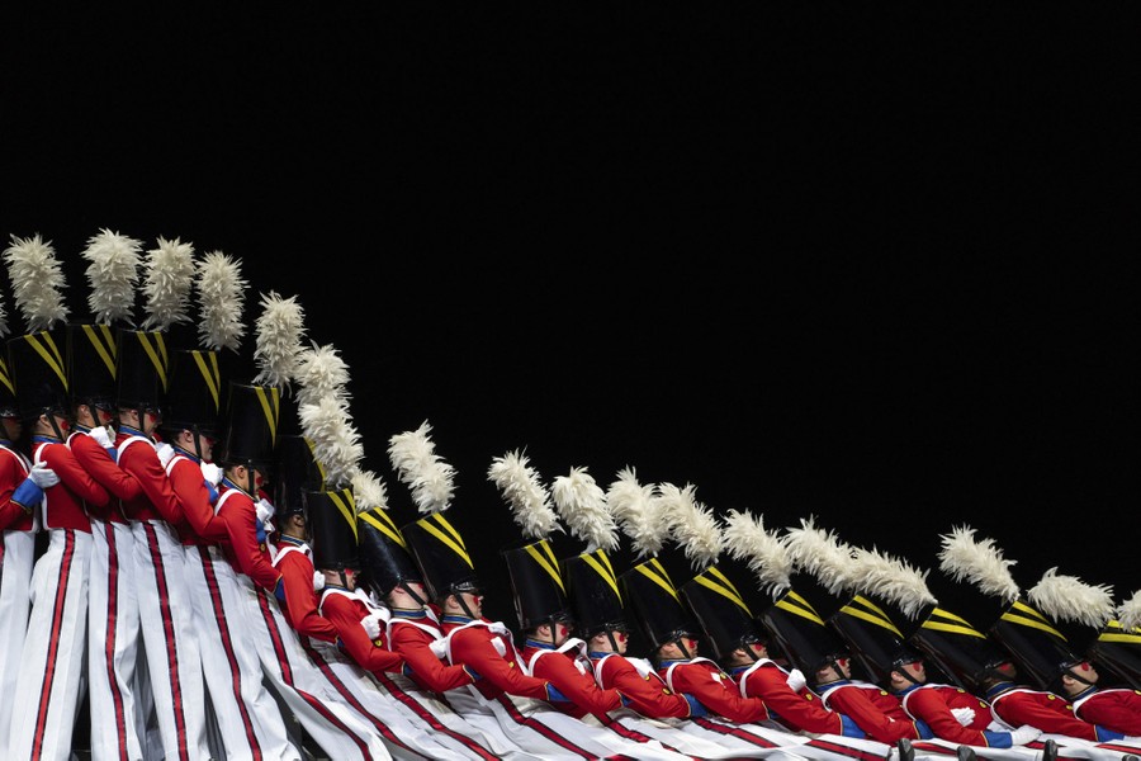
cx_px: 570
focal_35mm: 400
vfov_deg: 3.4
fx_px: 12677
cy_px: 380
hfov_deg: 5.2
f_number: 5.6
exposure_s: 1/500
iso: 2500
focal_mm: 400
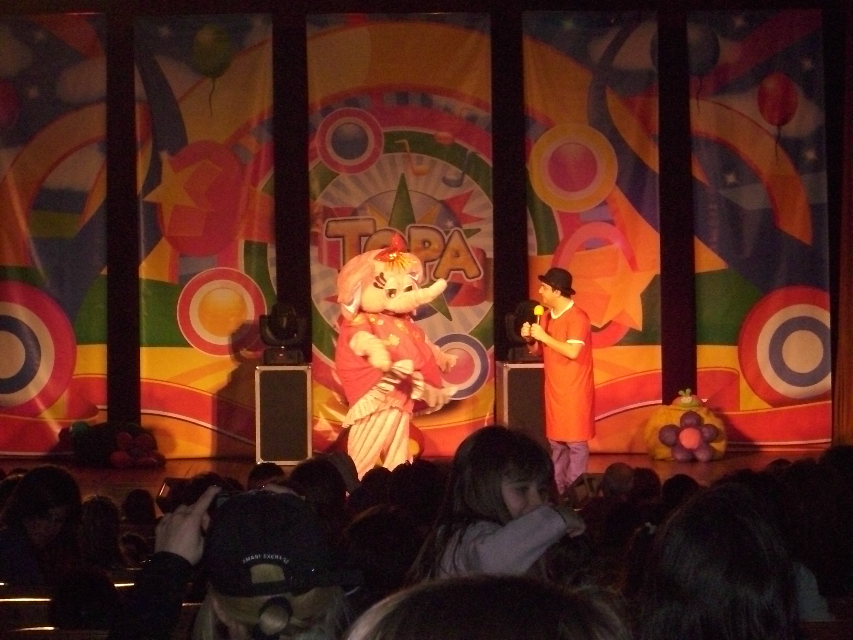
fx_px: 2341
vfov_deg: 15.6
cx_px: 426
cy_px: 320
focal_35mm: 95
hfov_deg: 20.7
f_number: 5.2
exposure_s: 1/60
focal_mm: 18.6
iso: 400
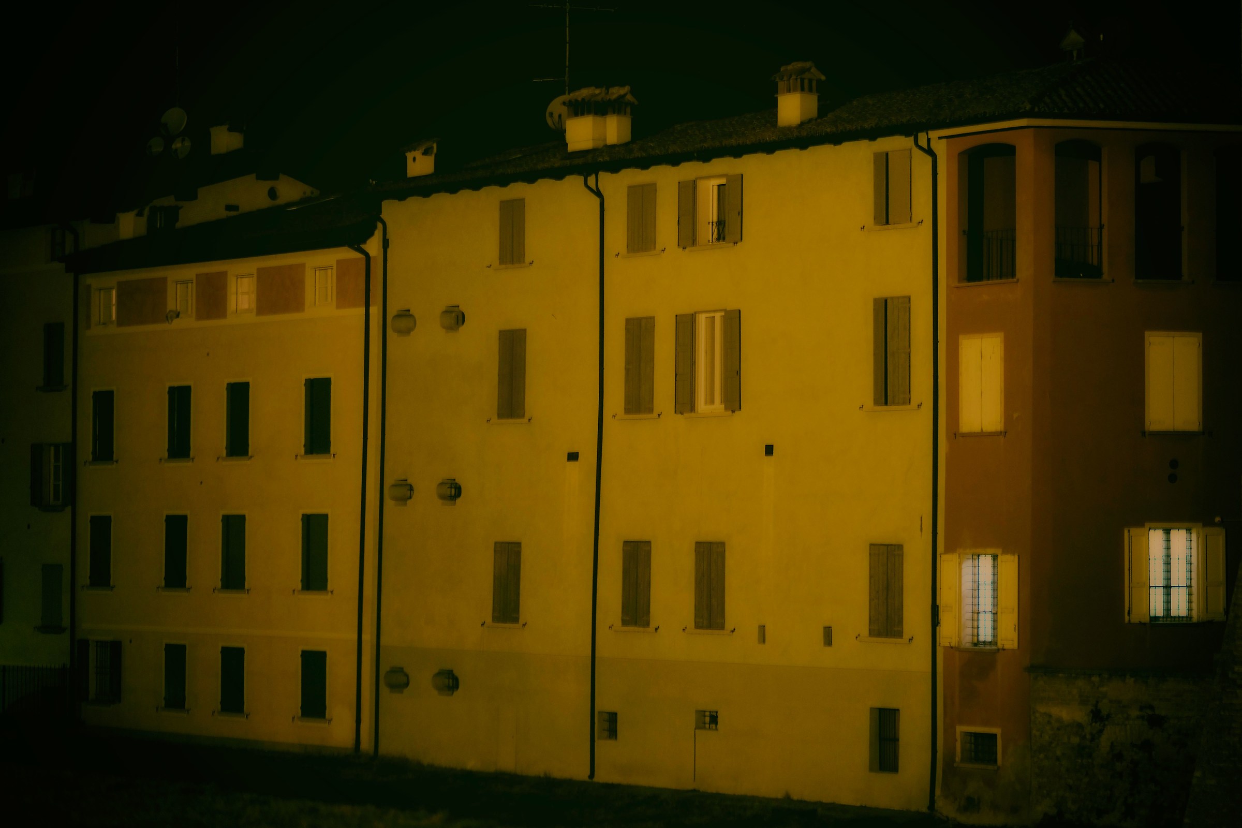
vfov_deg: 16.3
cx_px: 621
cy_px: 414
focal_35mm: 84
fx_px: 2898
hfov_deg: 24.2
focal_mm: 56
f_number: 1.2
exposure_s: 1/10
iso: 400
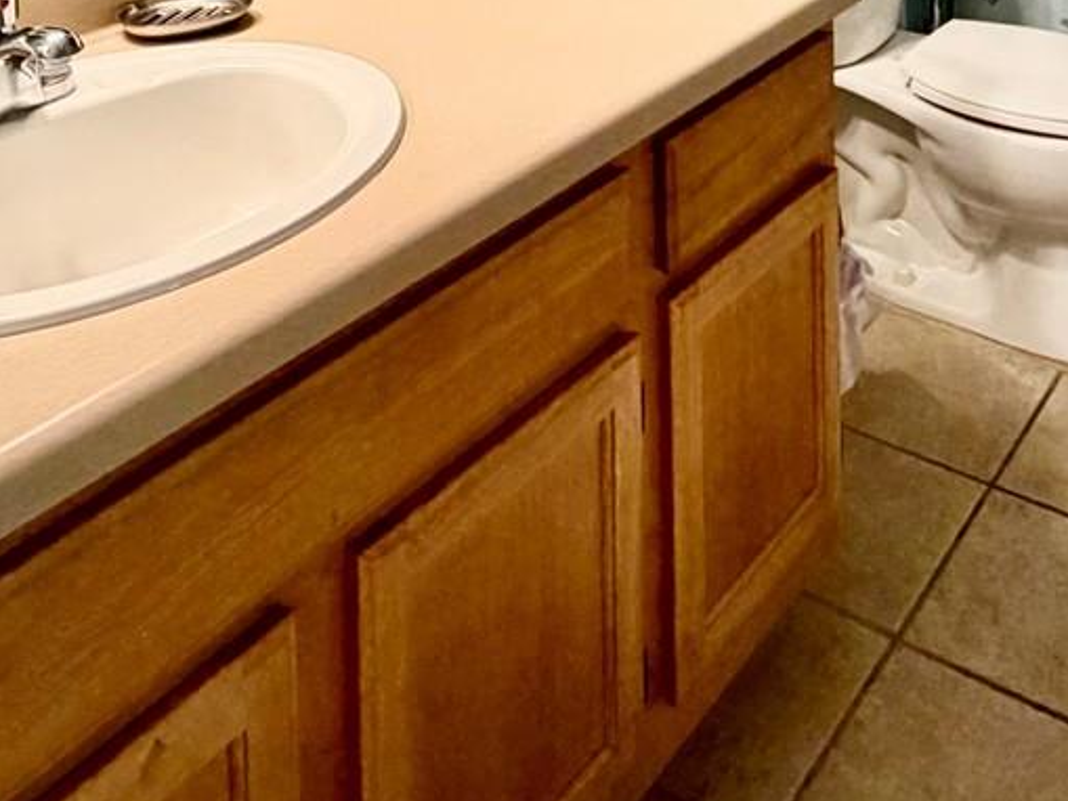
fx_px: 1358
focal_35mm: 44
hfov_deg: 42.4
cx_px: 703
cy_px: -367
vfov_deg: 25.6
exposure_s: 1/60
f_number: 2.2
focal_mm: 2.22
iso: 400
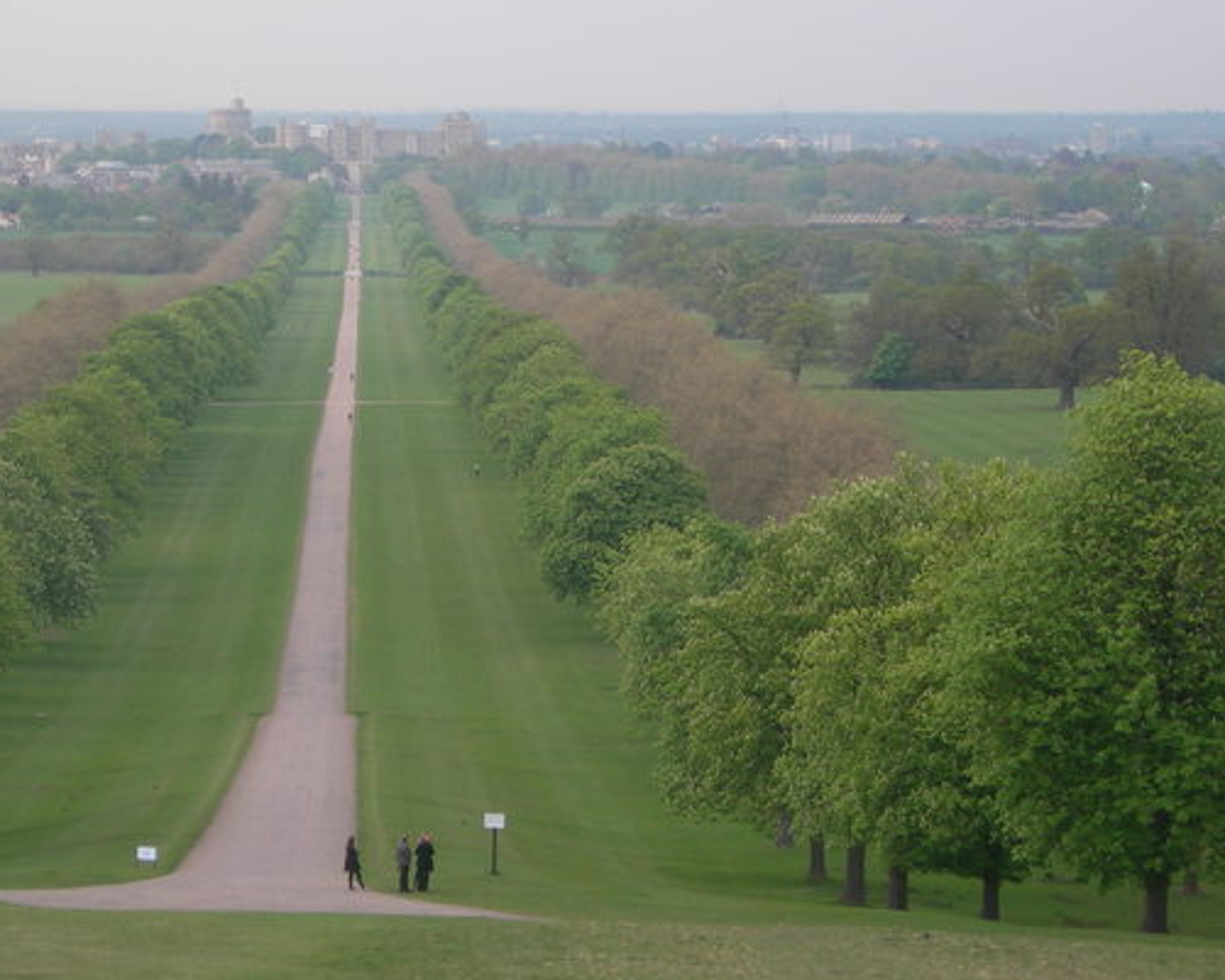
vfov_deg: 8.8
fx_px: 6382
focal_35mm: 176
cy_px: 349
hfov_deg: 11.0
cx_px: 501
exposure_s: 1/38.4
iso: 50
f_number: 4.9
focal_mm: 23.4
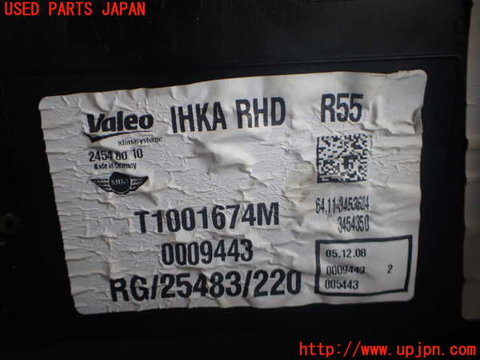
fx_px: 416
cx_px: 240
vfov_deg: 46.8
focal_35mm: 30
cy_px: 180
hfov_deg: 60.0
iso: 200
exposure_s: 1/125
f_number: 2.3
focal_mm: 5.4
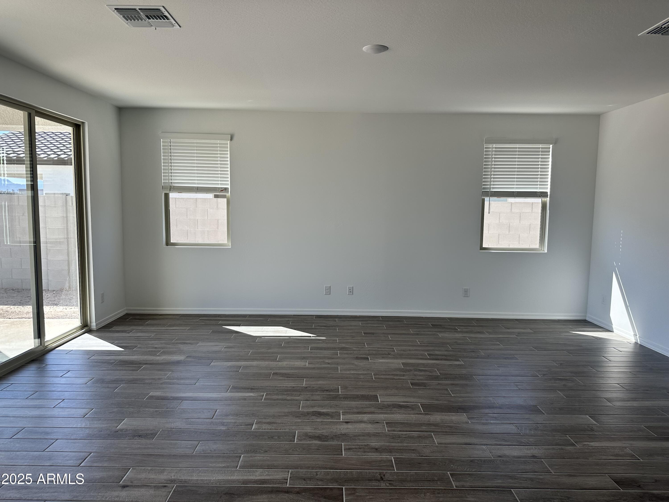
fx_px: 464
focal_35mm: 24
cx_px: 334
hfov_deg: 71.6
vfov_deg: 56.8
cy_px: 251
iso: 80
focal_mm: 6.86
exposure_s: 1/383
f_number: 1.78
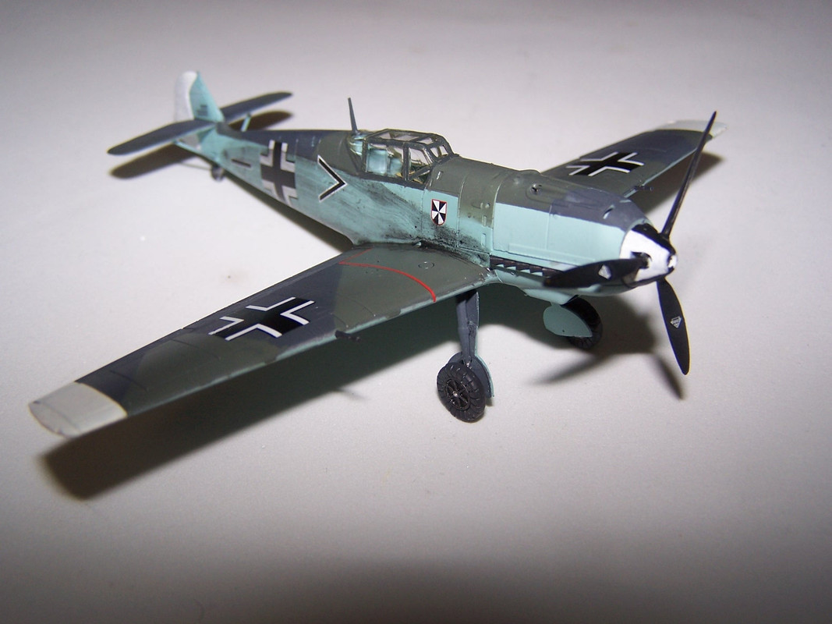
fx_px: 913
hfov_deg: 49.0
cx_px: 416
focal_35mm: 38
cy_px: 312
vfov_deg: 37.7
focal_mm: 6.3
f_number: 2.8
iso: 80
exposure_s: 1/60
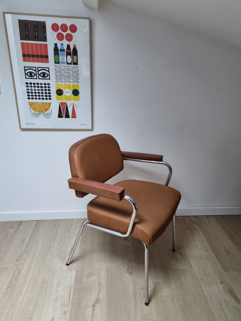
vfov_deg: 67.3
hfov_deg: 53.1
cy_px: 160
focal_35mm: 26
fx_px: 241
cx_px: 120
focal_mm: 5.4
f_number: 1.8
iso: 320
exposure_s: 1/50
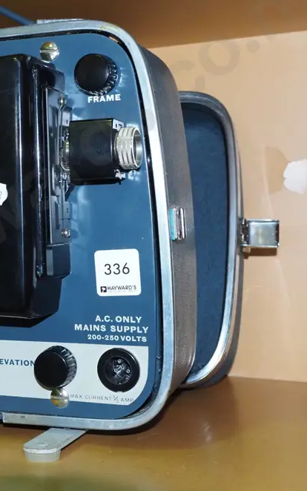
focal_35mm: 59
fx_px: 789
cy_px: 208
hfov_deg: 21.4
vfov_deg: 34.5
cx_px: 14
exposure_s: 1/160
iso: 2500
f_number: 5.6
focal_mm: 18
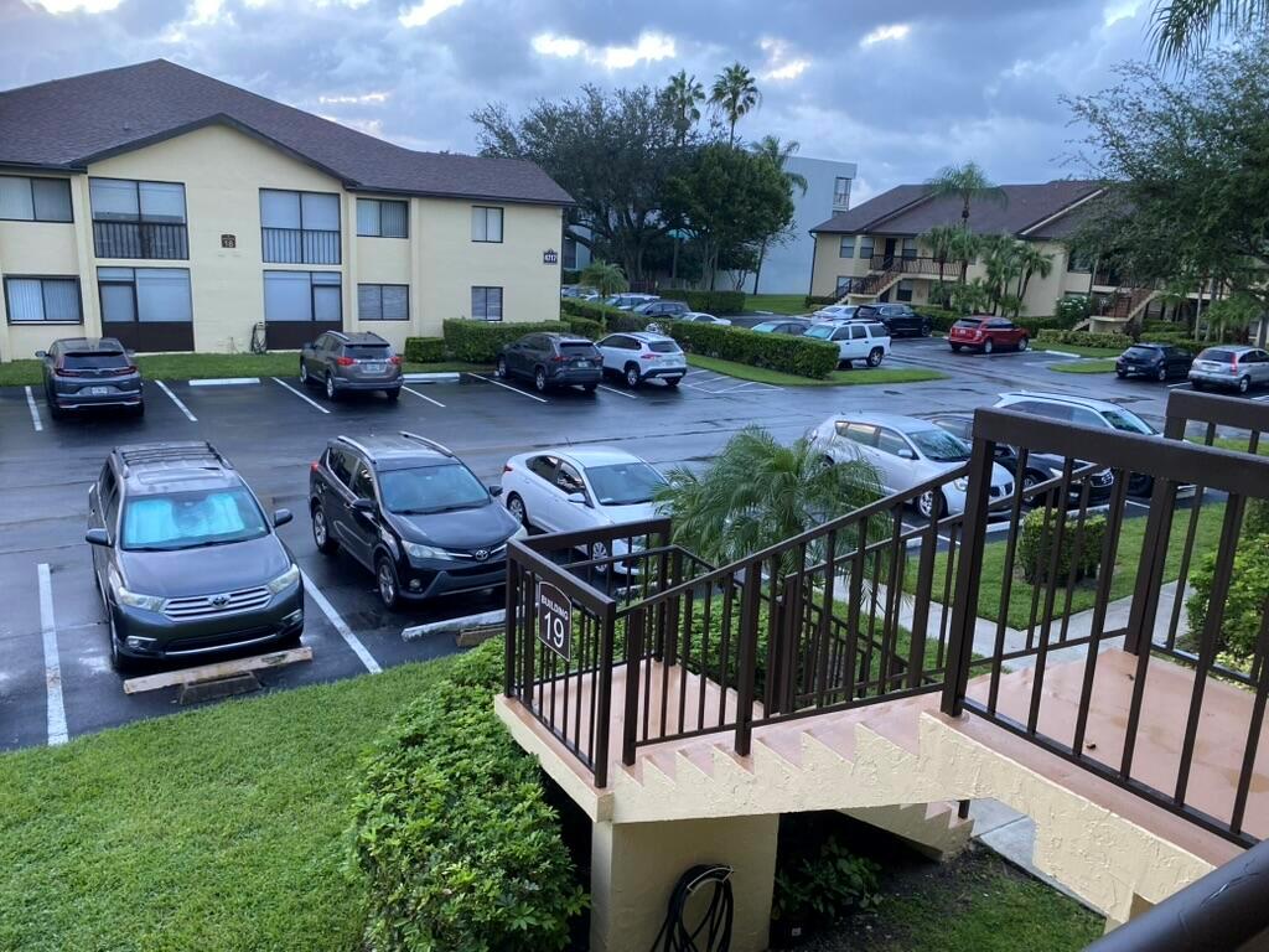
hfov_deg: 67.3
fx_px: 953
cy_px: 476
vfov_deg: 53.1
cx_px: 634
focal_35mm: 26
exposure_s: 1/121
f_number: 1.8
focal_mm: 4.25
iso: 100
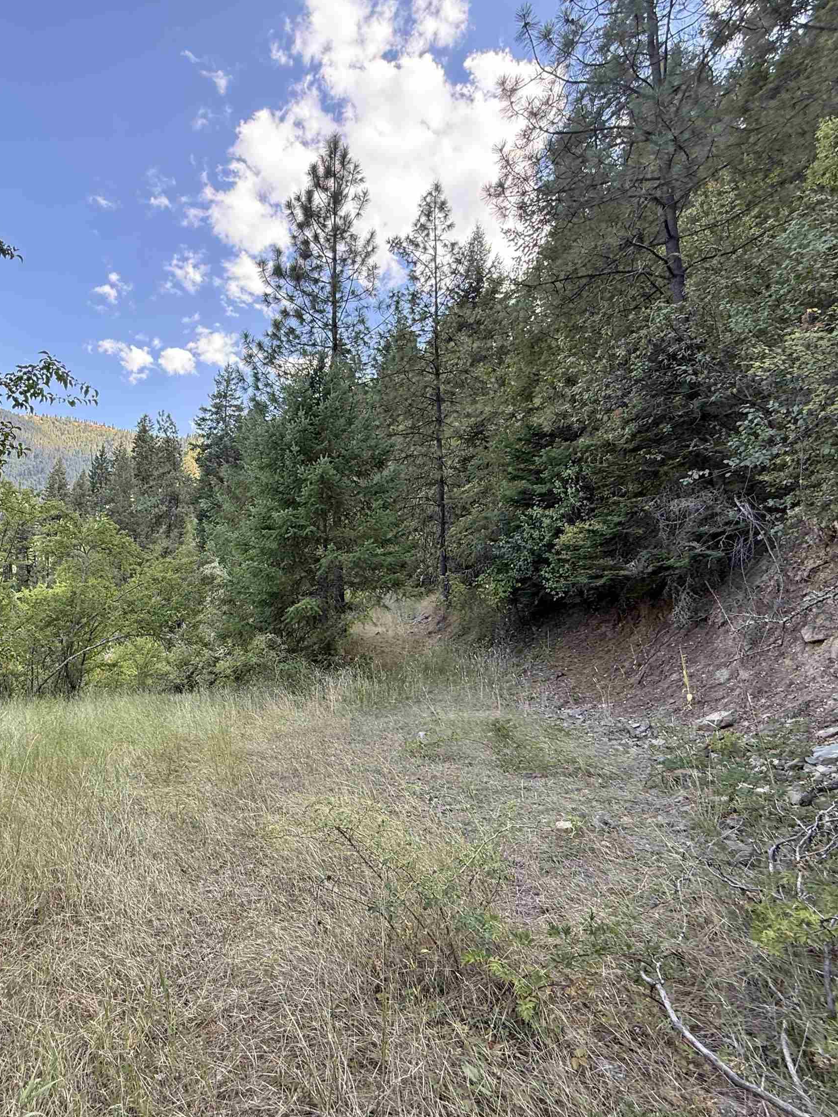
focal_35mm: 19
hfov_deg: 66.4
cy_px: 559
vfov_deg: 84.7
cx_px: 263
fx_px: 613
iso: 64
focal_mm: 2.22
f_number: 2.2
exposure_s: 1/140
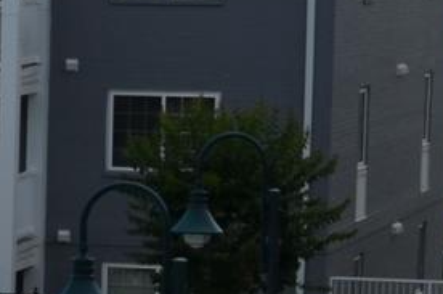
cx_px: -746
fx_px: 3550
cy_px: 374
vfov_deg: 4.7
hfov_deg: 6.6
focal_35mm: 289
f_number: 8
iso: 100
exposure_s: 1/250
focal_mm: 26
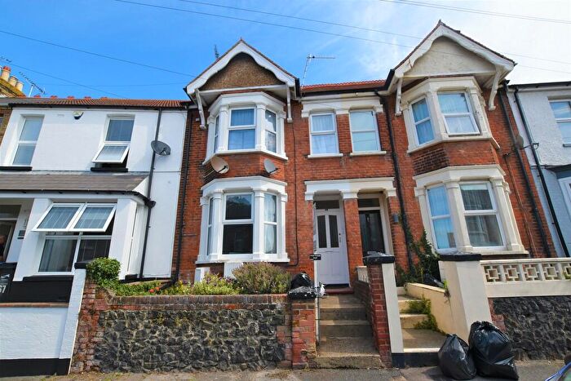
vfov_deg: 77.4
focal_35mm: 15
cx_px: 286
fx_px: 238
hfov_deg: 100.4
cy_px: 190
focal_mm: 10
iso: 100
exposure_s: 1/250
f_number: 8
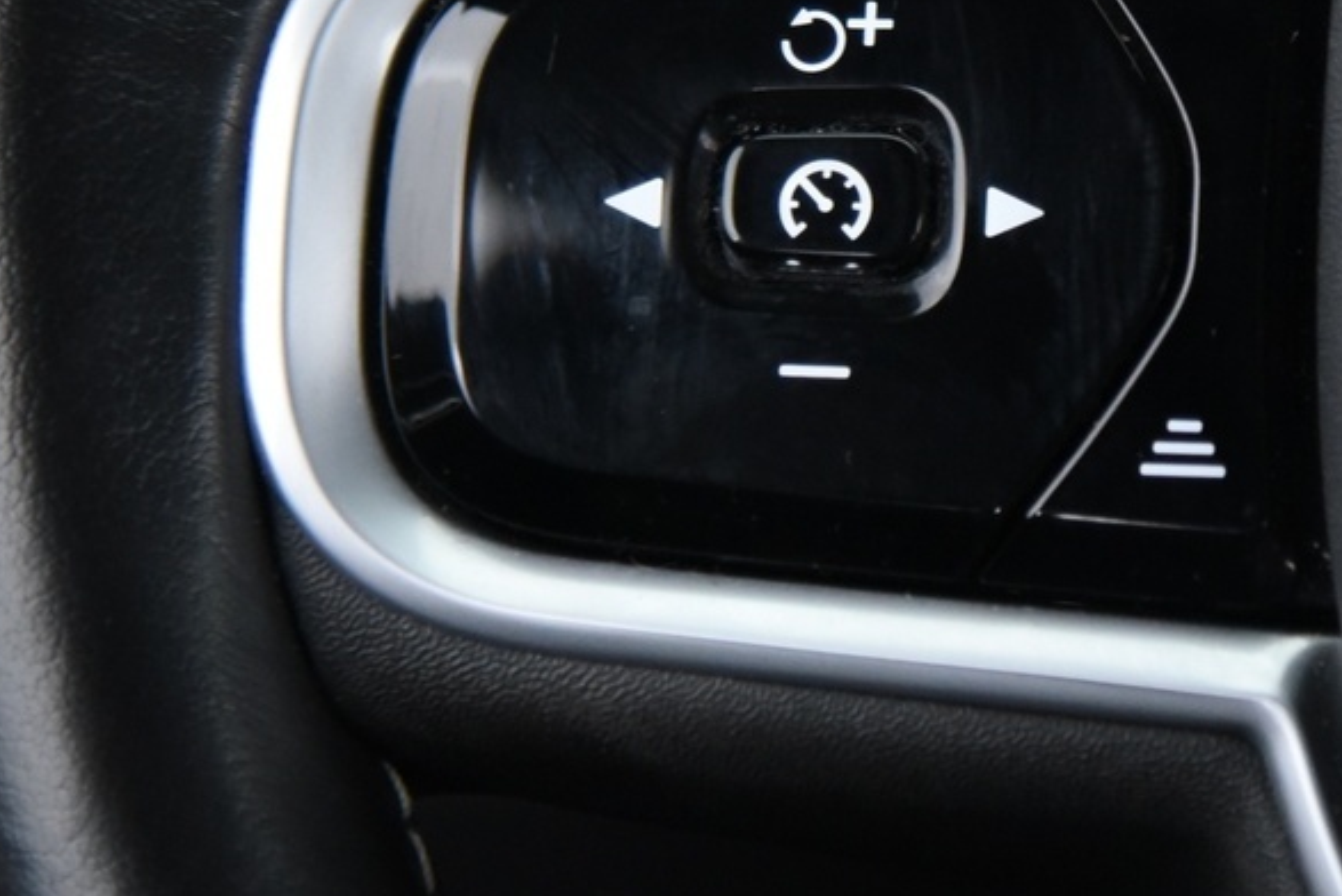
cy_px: 183
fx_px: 12344
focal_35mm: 331
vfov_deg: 4.2
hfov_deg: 6.2
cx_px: 828
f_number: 4
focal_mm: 120
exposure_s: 1/20
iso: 4000
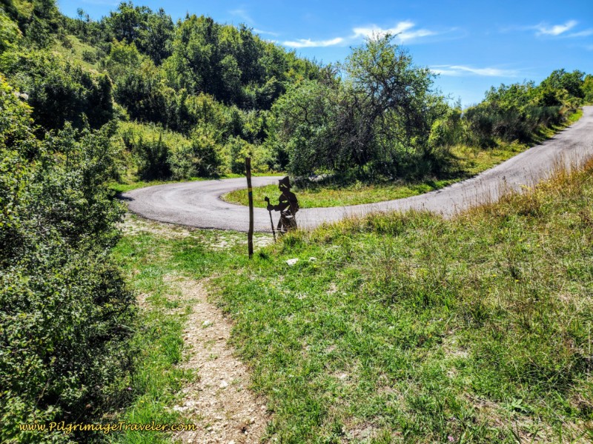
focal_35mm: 23
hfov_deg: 73.9
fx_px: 394
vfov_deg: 58.9
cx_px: 296
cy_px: 222
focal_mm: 6.4
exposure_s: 1/746
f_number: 1.8
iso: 12
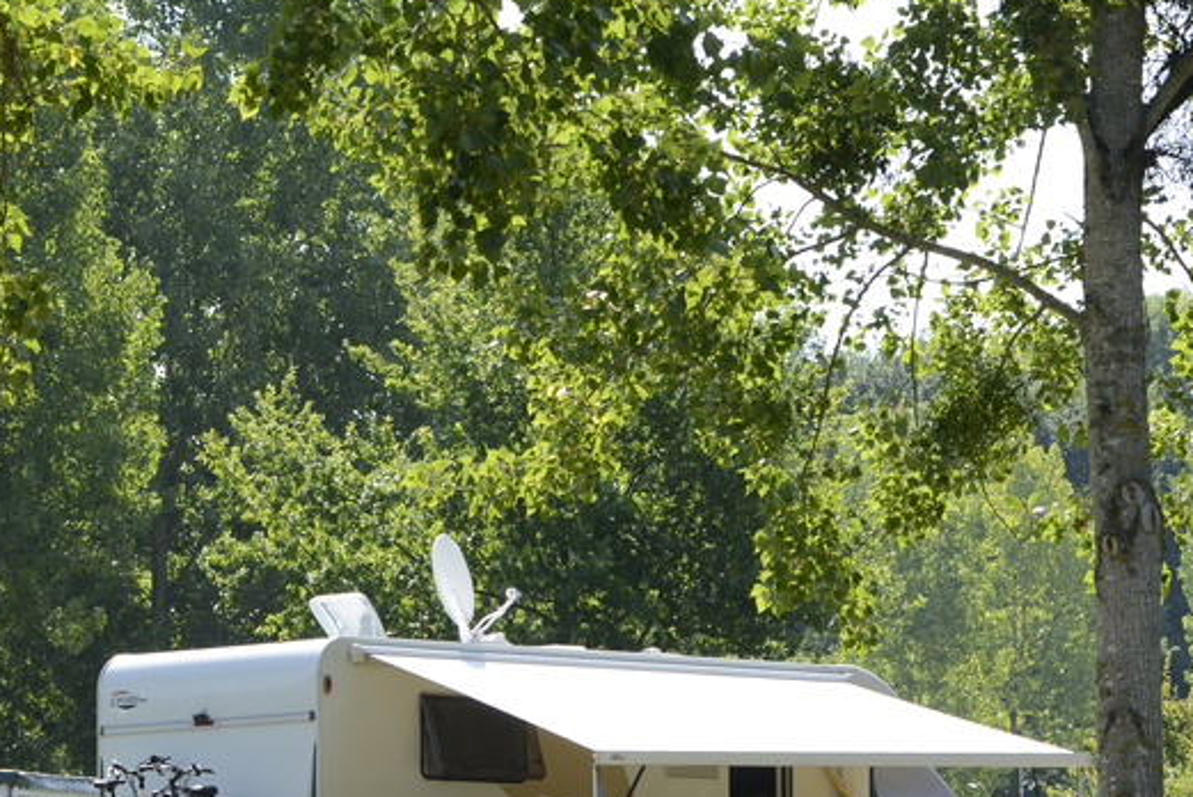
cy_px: 382
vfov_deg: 5.6
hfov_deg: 8.3
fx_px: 8190
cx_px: 266
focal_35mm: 247
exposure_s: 1/320
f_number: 9
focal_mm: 70
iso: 250
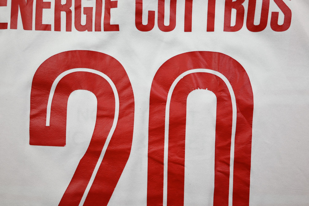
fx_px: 270
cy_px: 103
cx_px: 154
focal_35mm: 32
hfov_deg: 59.5
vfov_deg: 41.7
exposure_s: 1/125
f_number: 4.8
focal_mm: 31.5
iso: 200
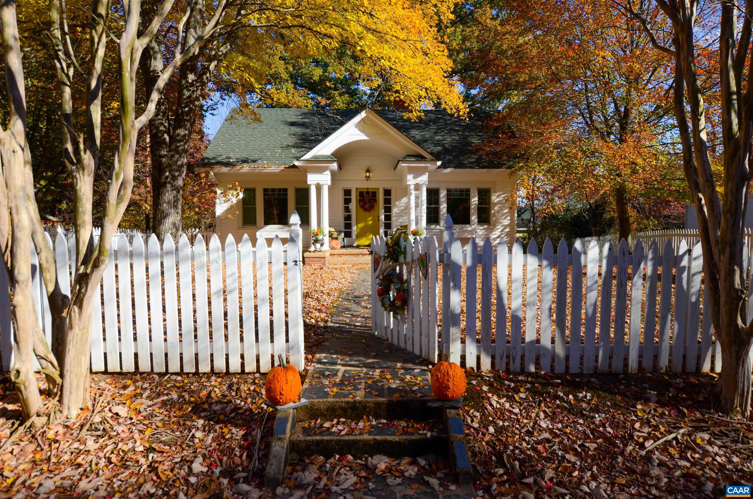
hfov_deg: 85.5
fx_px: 407
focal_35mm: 20
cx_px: 376
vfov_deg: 63.0
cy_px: 250
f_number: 8
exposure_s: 1/250
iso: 100
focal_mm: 13
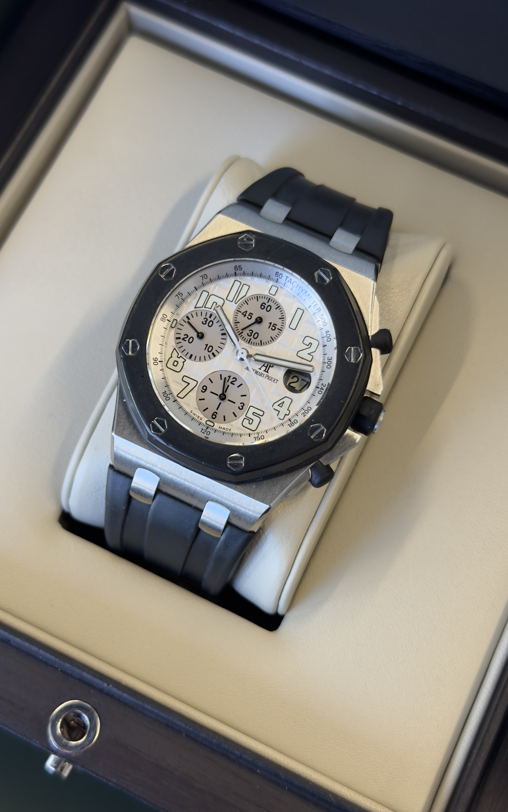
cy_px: 406
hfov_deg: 25.3
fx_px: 1130
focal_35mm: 51
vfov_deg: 39.6
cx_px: 237
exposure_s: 1/50
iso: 50
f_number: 1.78
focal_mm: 6.76
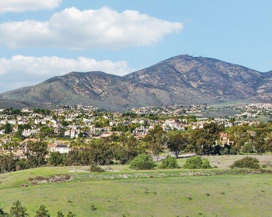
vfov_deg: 21.3
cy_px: 225
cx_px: -27
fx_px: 555
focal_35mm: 69
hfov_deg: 25.5
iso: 120
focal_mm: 8.4
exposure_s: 1/2000
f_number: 2.8
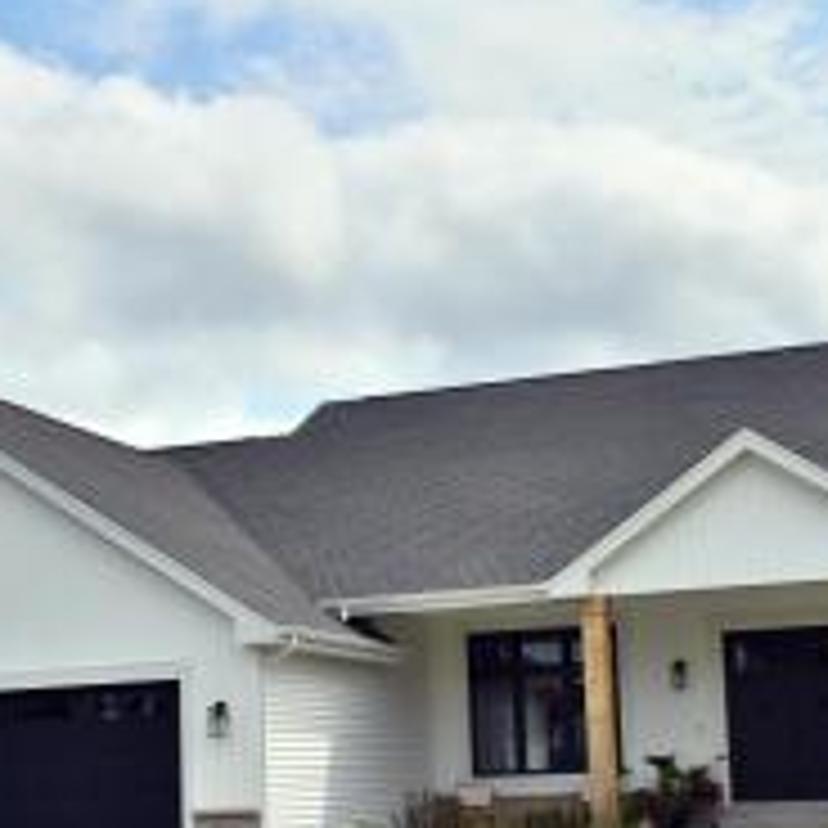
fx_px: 1515
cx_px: 461
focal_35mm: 56
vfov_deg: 29.9
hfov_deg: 30.5
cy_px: 648
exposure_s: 1/200
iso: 100
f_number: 13
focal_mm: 18
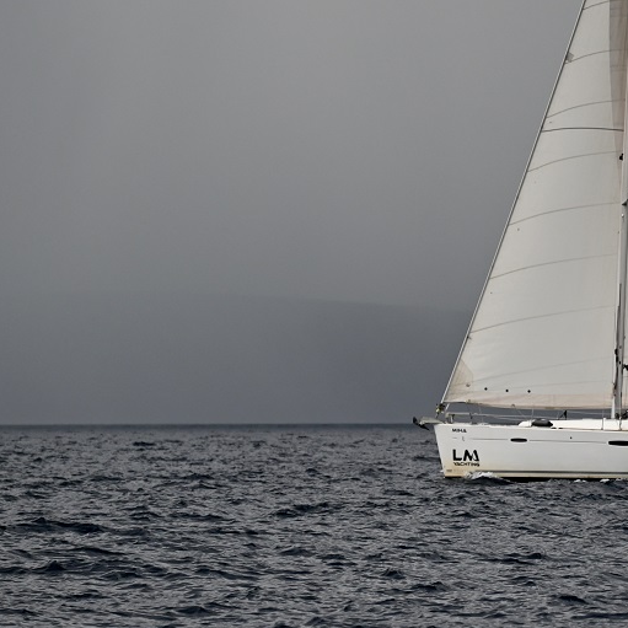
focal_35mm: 387
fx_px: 7943
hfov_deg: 4.5
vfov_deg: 4.5
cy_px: 181
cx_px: 639
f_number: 4.8
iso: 360
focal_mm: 155
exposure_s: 1/1000
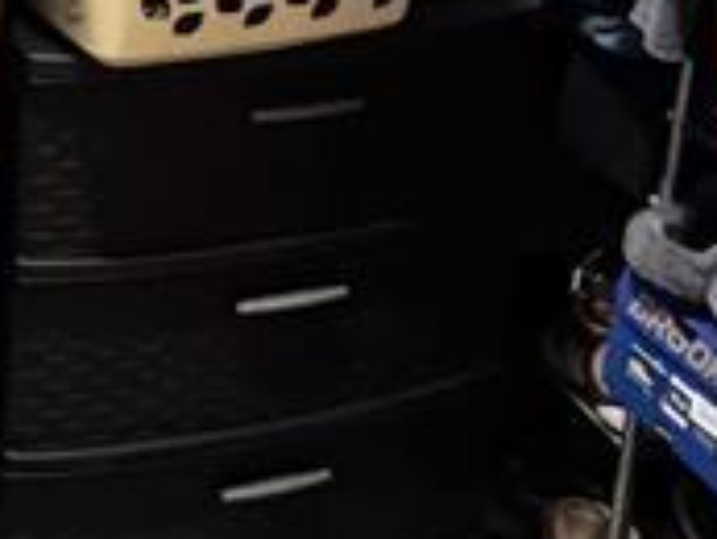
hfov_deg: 23.2
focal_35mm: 83
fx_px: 1720
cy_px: -435
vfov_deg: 15.3
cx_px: 137
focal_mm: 2.22
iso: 640
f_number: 2.2
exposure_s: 1/60
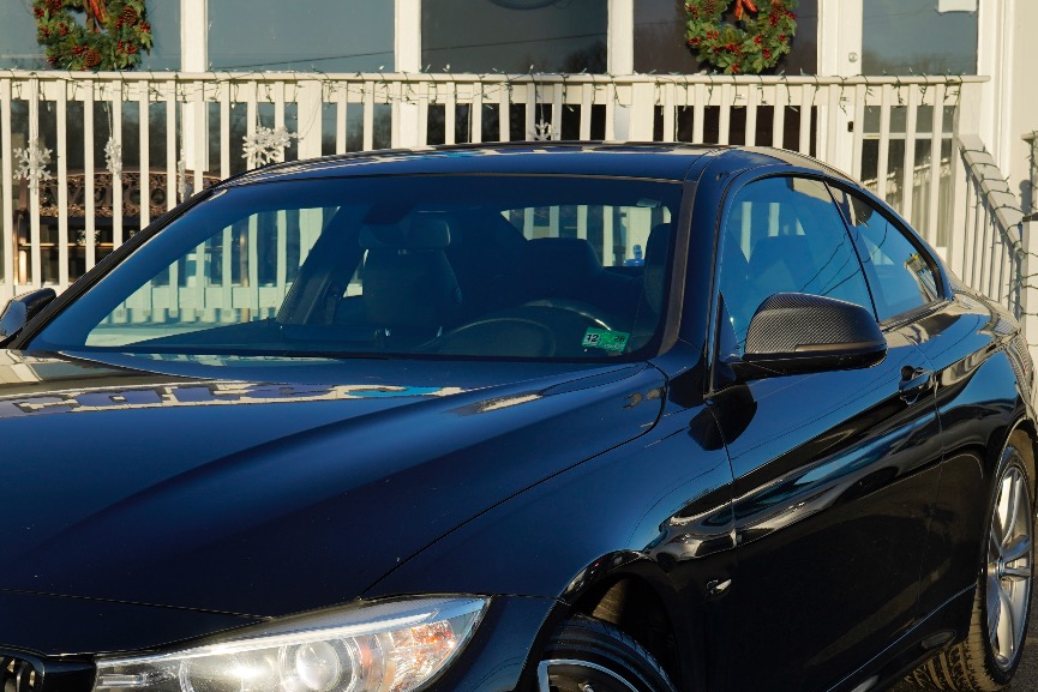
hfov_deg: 27.4
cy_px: 608
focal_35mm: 73
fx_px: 2105
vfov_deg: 18.4
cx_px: 282
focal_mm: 39
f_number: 8
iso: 100
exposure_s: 1/320
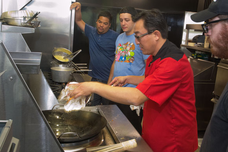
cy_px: 76
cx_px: 114
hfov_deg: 51.3
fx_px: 238
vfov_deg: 35.5
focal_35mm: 38
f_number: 8
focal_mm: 25
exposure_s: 1/30
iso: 3200
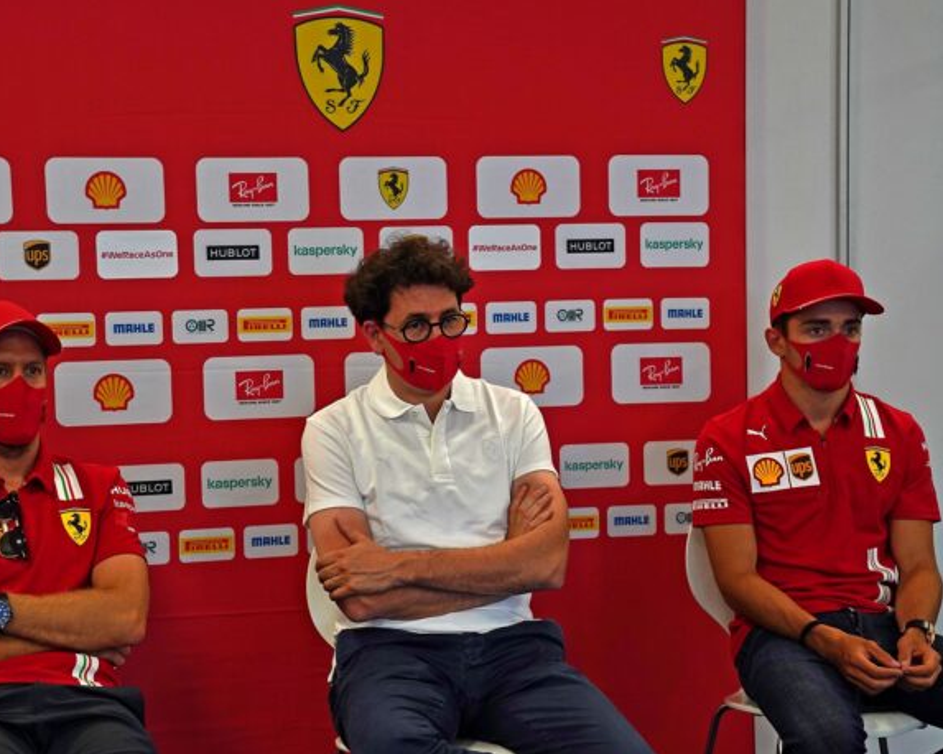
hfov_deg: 33.0
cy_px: 375
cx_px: 423
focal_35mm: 57
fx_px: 1590
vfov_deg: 26.7
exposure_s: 1/60
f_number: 4.5
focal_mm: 50
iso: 1000
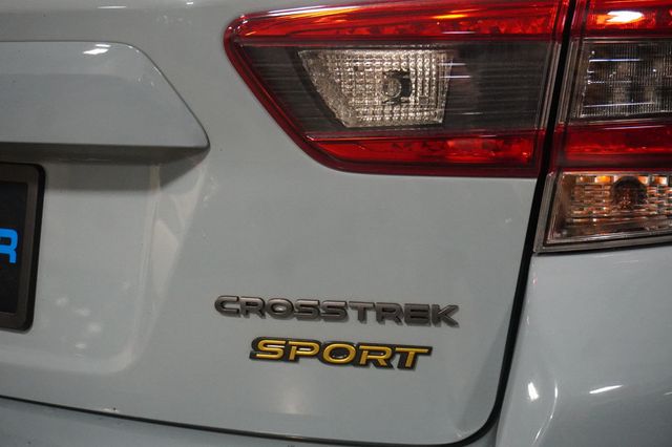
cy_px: 224
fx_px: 812
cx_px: 336
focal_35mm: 44
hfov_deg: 45.0
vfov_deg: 30.8
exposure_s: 1/160
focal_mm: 29
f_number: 4.5
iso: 6400
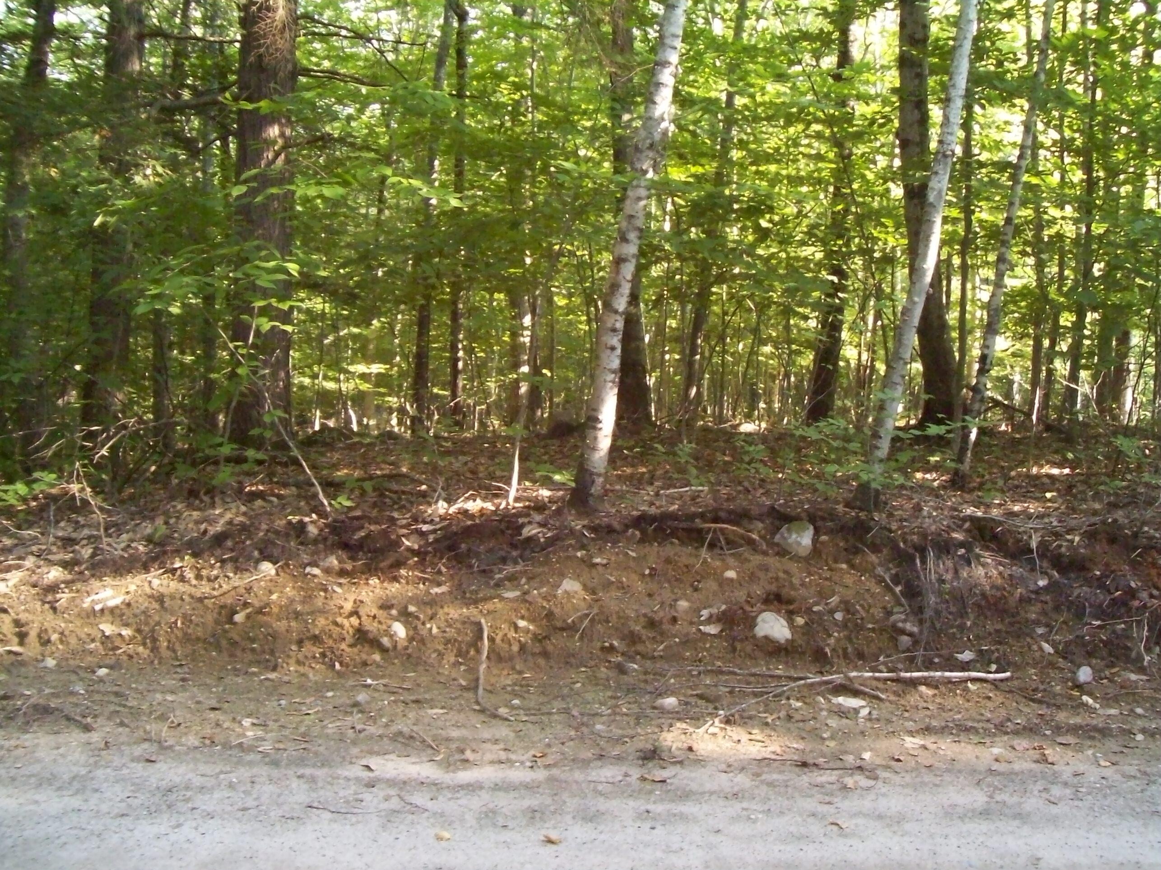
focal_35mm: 36
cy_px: 435
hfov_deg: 51.4
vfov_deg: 39.6
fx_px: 1207
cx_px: 580
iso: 160
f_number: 2.7
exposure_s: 1/64
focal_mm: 6
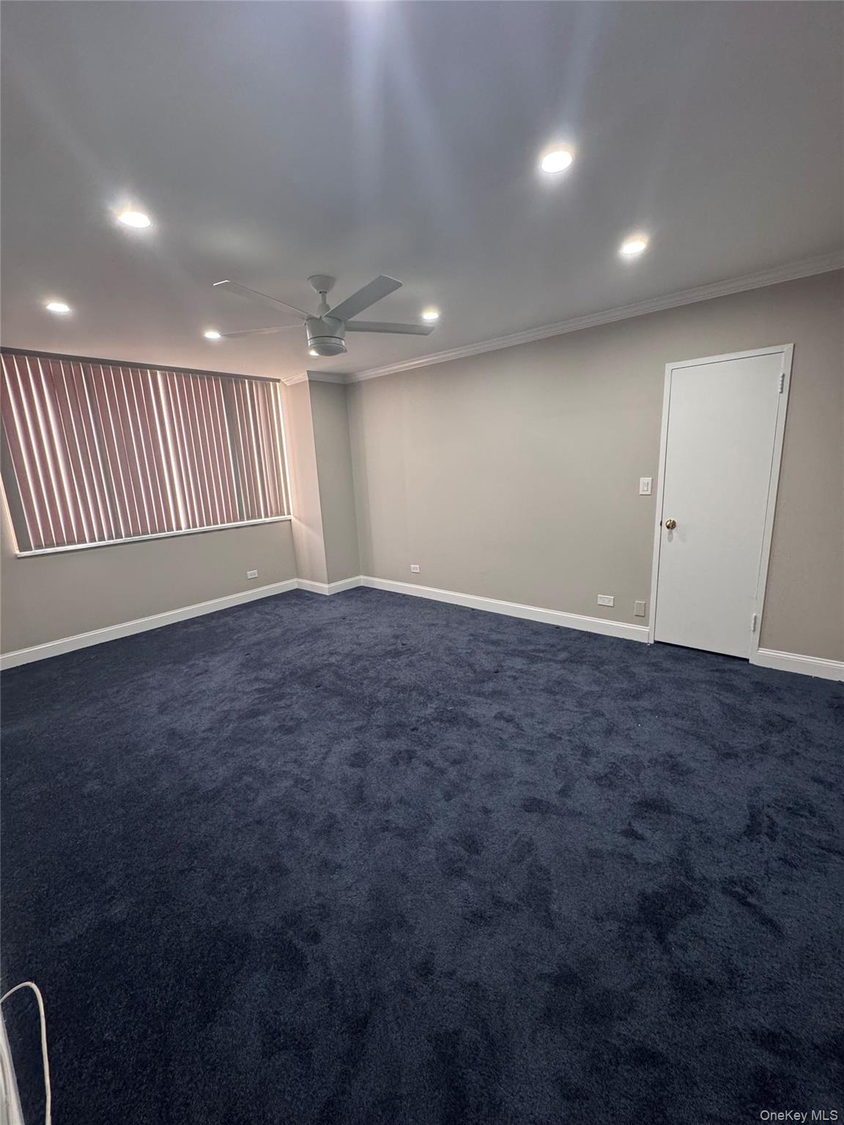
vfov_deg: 102.1
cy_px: 562
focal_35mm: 14
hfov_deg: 85.7
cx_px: 422
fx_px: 455
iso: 320
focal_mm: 2.22
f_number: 2.2
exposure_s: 1/60
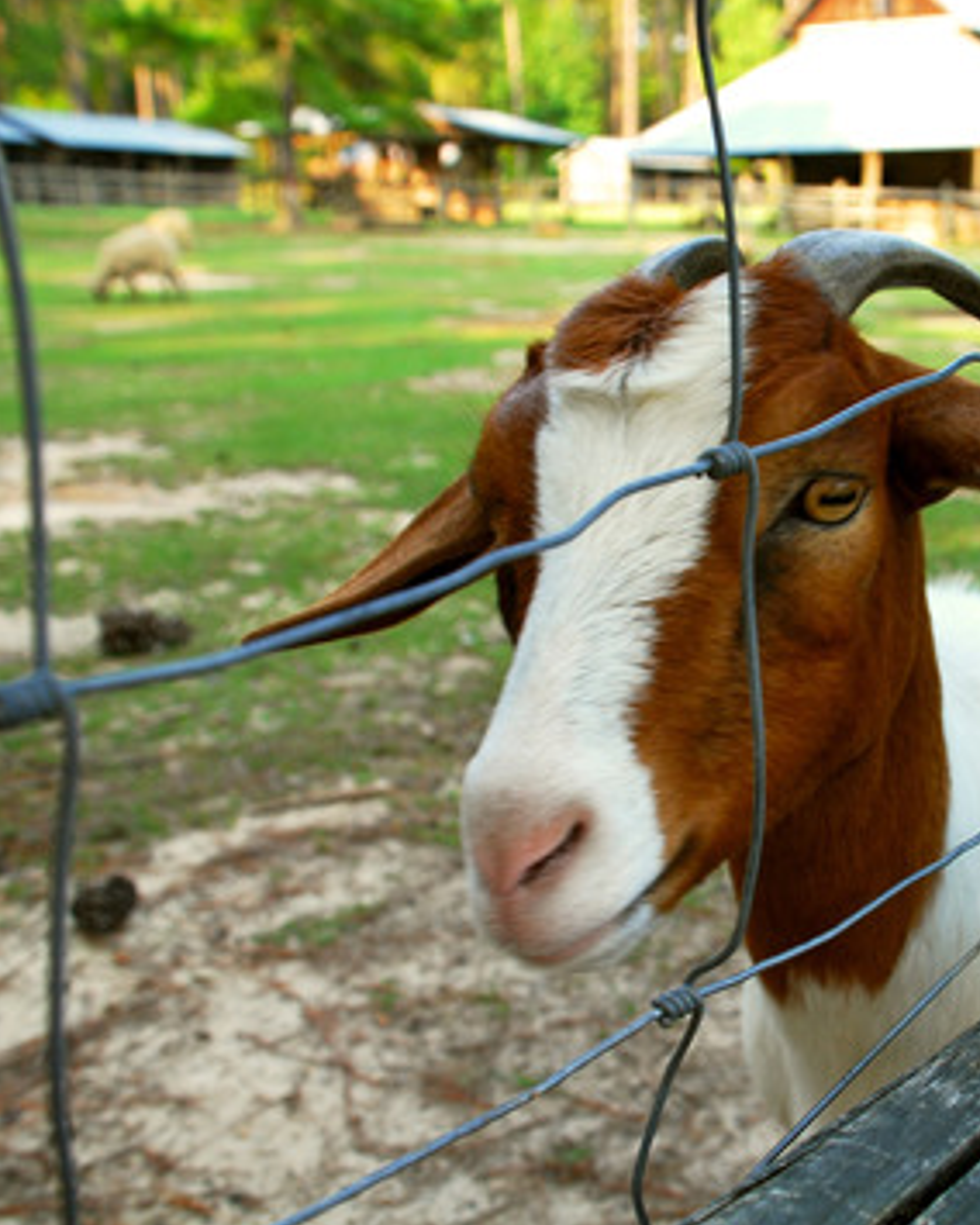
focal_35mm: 47
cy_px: 611
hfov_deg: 30.8
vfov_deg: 39.5
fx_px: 1704
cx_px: 866
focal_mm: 22
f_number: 5
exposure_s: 1/100
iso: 100
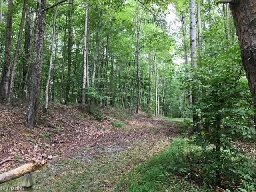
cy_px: 96
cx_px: 128
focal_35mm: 29
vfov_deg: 48.2
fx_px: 214
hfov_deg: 61.7
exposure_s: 1/30
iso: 25
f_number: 2.2
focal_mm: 4.15
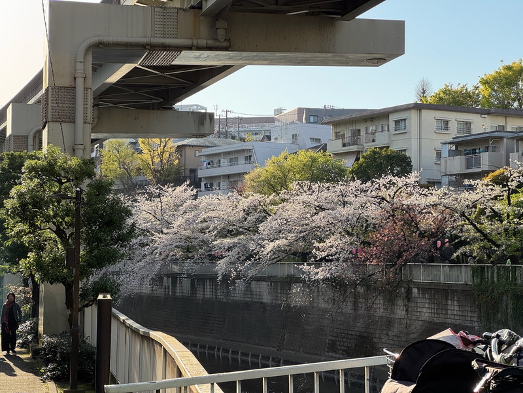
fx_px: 1163
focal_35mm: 77
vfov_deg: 19.1
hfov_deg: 25.3
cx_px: 262
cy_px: 196
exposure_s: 1/274
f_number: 2.8
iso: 25
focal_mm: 9
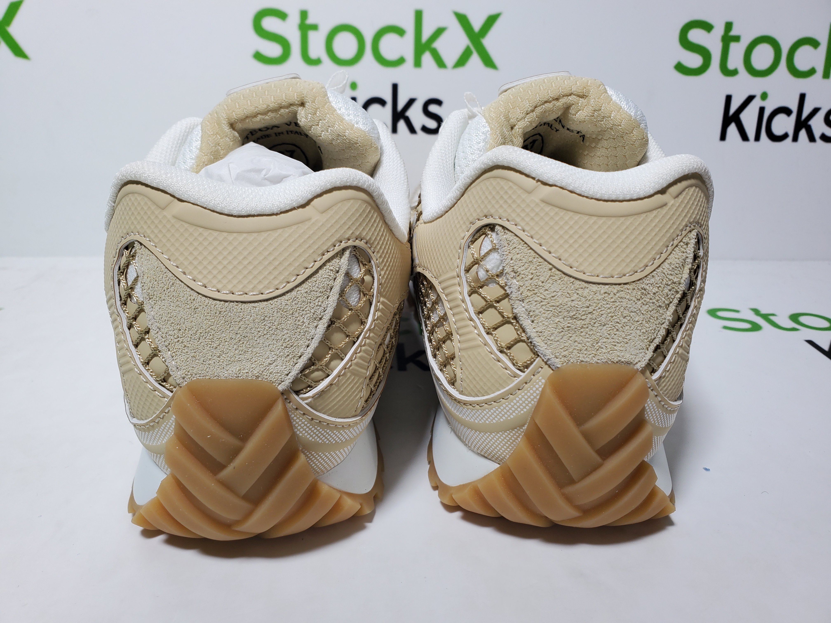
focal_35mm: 26
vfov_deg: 53.1
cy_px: 312
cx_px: 416
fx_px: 624
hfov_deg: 67.3
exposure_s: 1/195
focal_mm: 4.3
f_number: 2.4
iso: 50
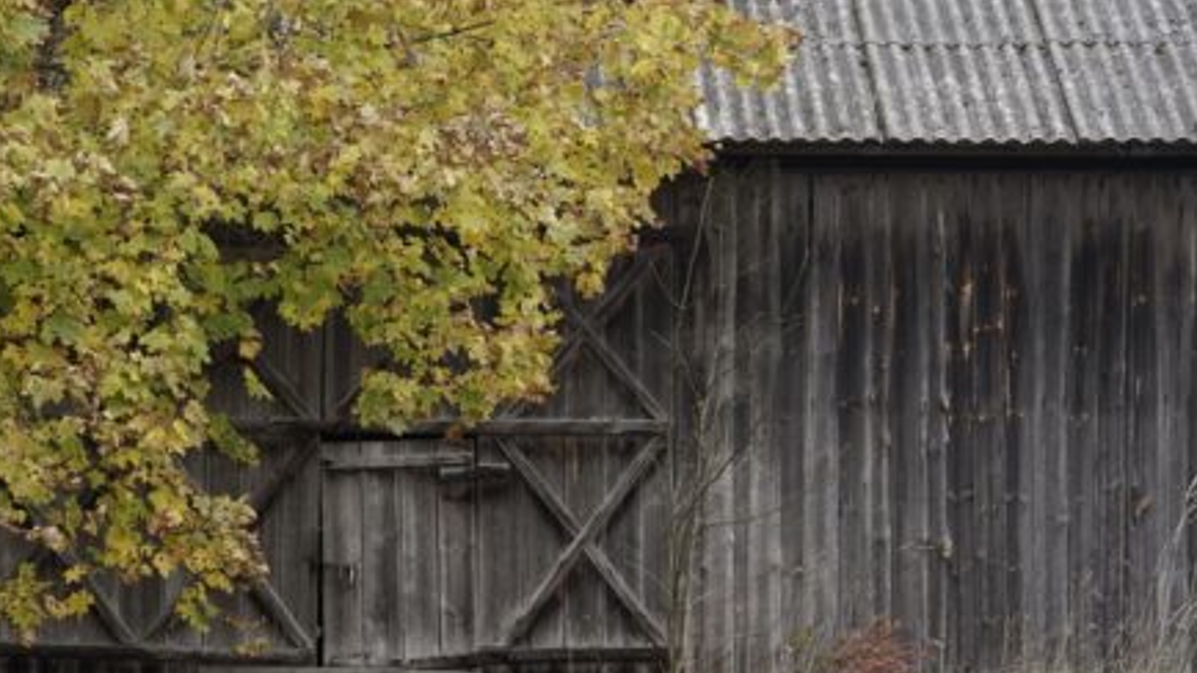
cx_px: 436
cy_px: 312
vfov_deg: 10.6
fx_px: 3618
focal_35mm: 114
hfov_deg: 18.8
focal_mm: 75
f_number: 5
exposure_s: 1/320
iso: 320
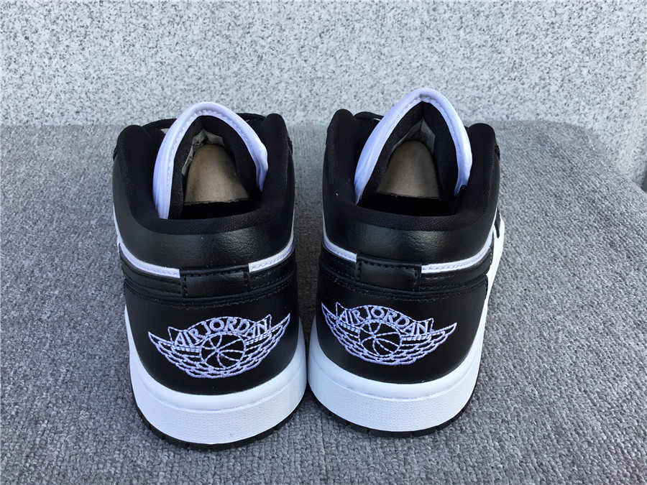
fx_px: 579
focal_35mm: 31
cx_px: 324
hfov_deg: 58.4
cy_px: 242
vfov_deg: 45.4
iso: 25
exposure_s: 1/100
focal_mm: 3.3
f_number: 2.4
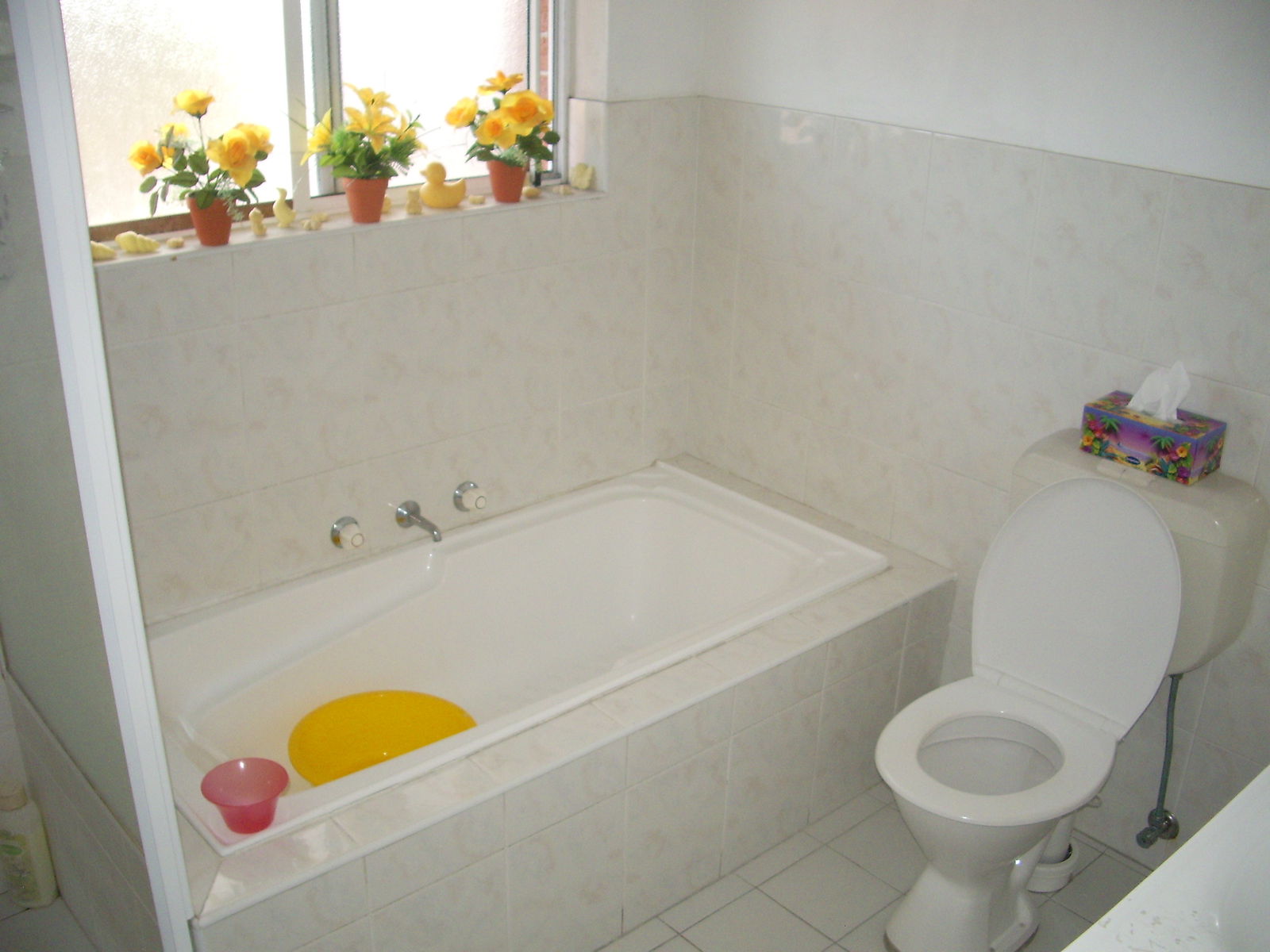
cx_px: 635
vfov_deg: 40.7
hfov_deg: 52.6
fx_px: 1284
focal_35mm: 35
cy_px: 476
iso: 160
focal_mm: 5.8
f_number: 2.6
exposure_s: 1/40
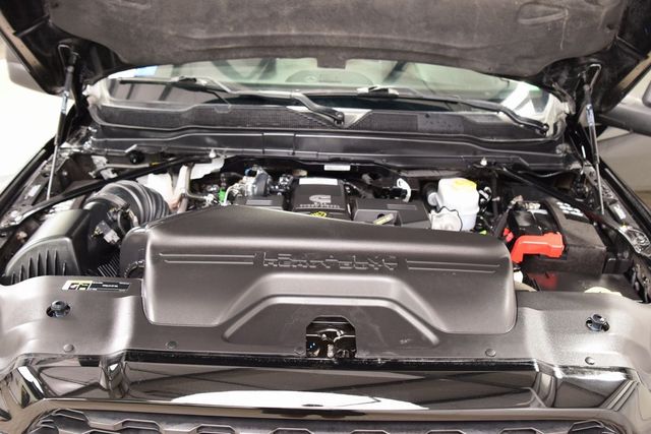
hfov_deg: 53.1
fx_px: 651
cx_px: 326
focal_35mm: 36
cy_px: 217
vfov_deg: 36.9
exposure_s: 1/30
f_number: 4
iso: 1600
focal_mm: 24
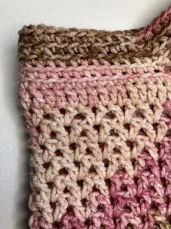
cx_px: 86
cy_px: 114
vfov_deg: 63.4
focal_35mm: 28
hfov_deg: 49.7
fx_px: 184
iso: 40
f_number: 1.8
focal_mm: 3.99
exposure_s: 1/100
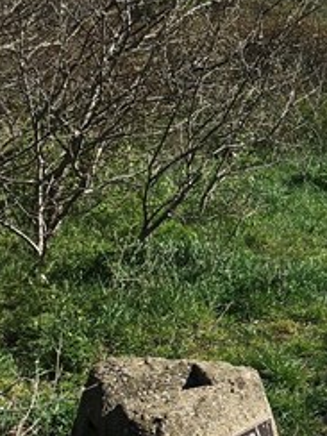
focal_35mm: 76
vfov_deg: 25.6
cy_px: 266
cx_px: 388
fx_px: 957
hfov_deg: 18.4
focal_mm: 4.15
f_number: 2.2
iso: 25
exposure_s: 1/1789
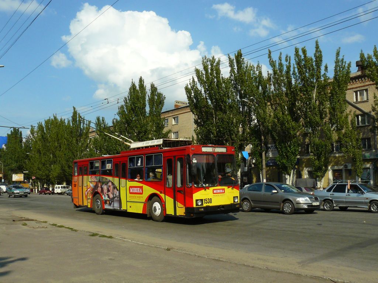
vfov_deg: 39.7
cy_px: 142
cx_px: 189
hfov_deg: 51.4
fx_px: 393
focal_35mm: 36
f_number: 8
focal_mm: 6
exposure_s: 1/500
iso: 200
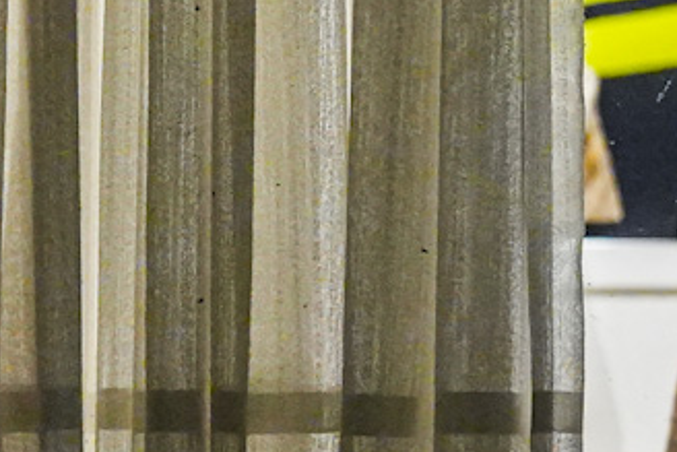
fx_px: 15182
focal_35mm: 807
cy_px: -6
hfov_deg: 2.5
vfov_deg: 1.7
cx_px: 1472
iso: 6400
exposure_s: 1/100
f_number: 2.8
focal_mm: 138
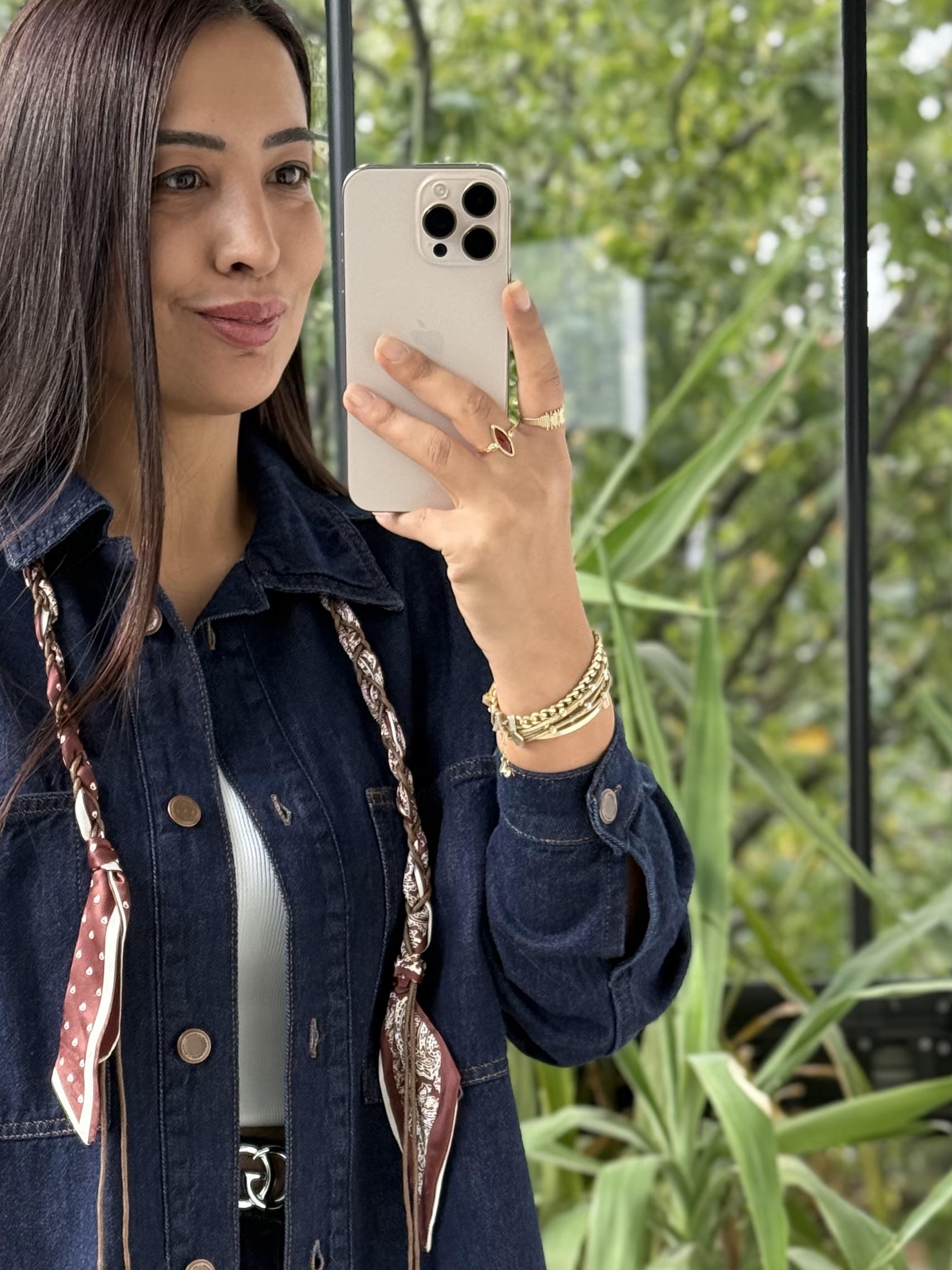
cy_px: 982
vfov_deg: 22.8
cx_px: 282
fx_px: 3117
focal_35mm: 85
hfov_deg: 17.3
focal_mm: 6.76
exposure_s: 1/243
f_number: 1.78
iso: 160
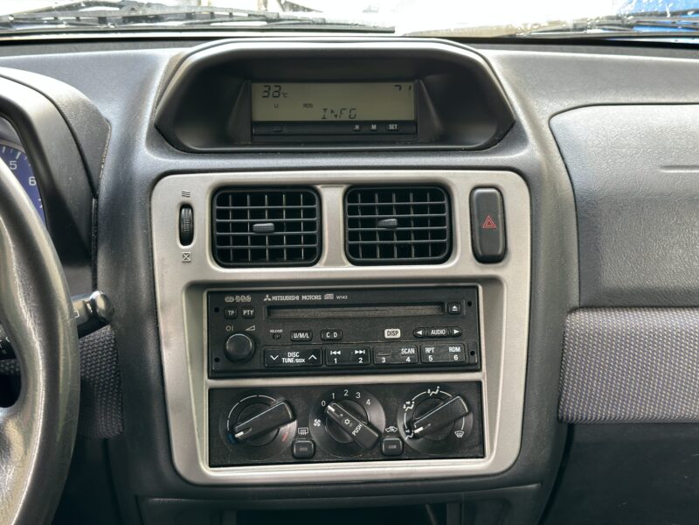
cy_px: 262
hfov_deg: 39.7
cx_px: 350
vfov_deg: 30.3
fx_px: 969
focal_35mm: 48
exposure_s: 1/99
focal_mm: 6.86
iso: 80
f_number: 1.78
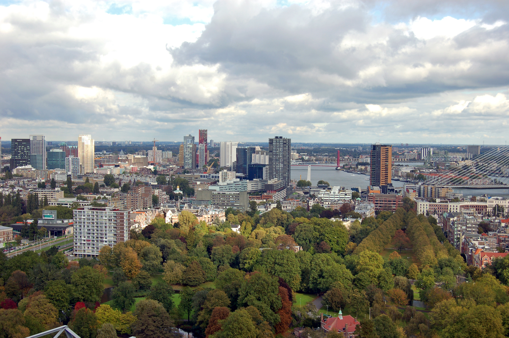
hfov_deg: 41.1
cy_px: 169
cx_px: 254
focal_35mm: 48
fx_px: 678
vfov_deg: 28.0
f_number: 8
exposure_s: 1/250
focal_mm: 32
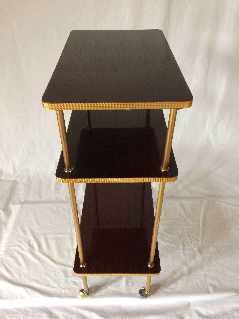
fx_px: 267
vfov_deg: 61.7
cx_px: 120
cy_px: 160
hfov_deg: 48.2
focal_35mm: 29
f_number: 2.2
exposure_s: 1/33
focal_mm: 4.15
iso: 320
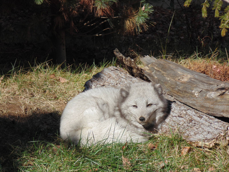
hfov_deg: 8.4
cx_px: 114
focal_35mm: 236
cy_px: 86
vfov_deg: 6.3
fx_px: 1561
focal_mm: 42.3
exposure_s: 1/400
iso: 80
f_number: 5.6
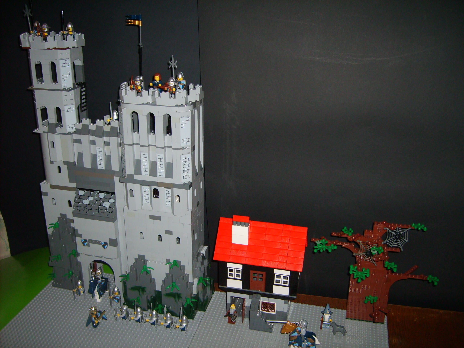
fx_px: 469
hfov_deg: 52.6
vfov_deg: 40.7
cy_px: 174
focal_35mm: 35
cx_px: 232
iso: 100
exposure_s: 1/45
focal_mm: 5.8
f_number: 2.8
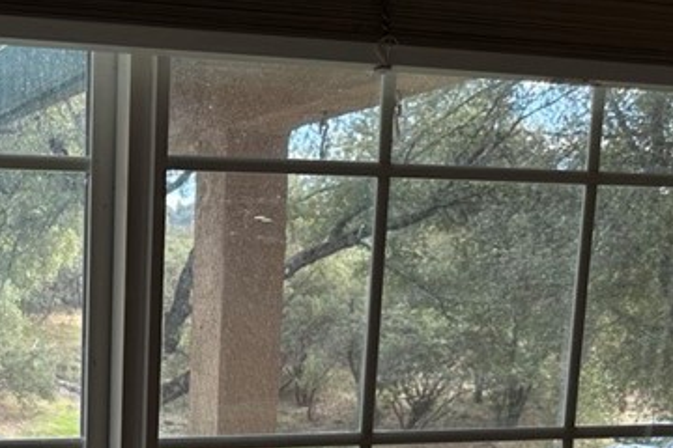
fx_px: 1327
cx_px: -7
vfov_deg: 17.5
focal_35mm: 71
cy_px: 644
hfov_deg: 26.8
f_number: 1.78
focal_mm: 6.86
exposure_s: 1/223
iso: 64
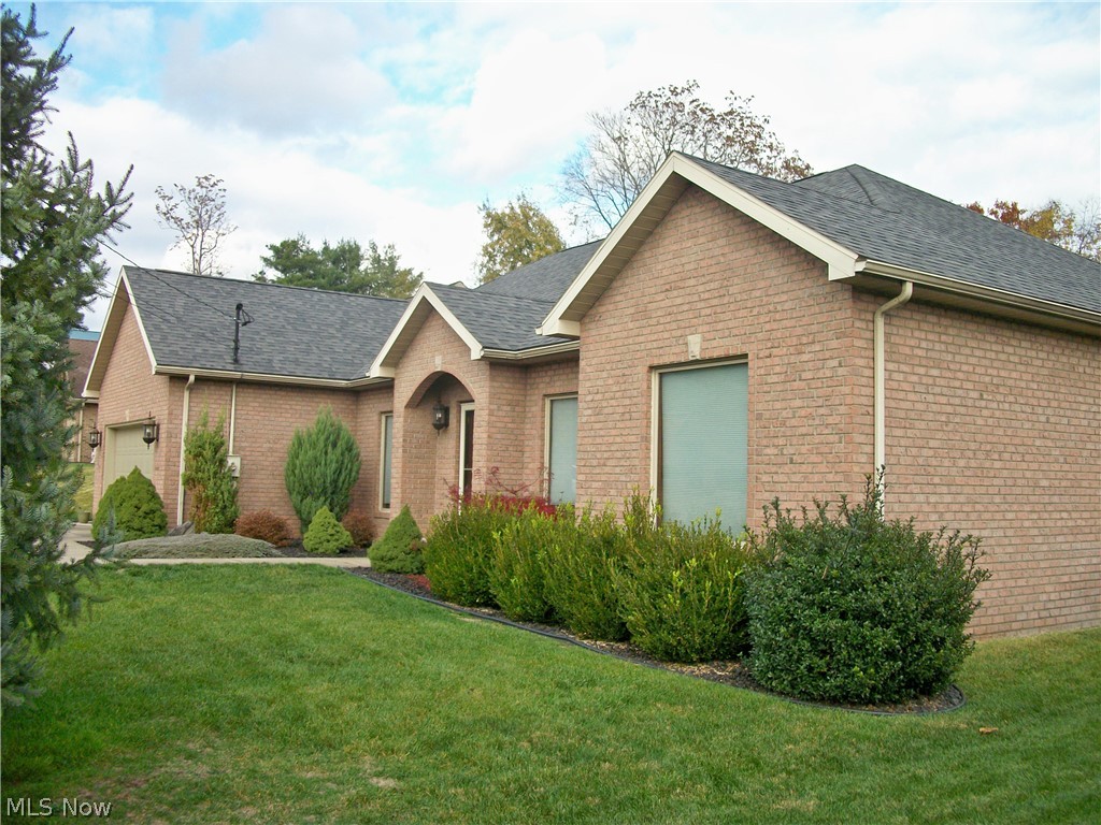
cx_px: 550
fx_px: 1018
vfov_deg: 44.2
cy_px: 412
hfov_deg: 56.8
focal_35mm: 32
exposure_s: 1/400
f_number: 2.9
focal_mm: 5.7
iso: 80
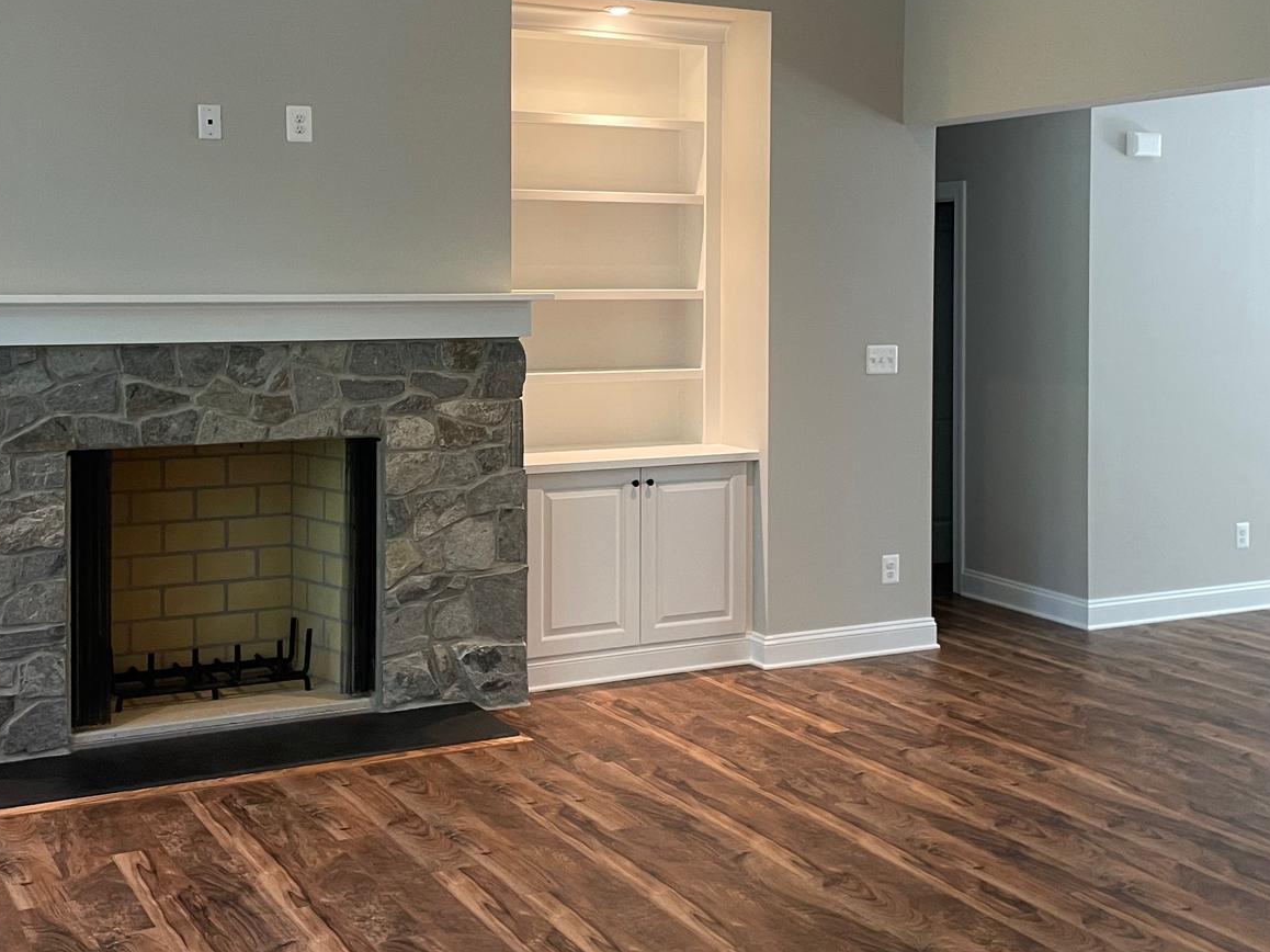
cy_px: 321
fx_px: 1687
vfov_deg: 31.3
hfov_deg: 41.2
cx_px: 703
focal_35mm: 46
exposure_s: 1/60
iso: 125
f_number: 1.6
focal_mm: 4.2
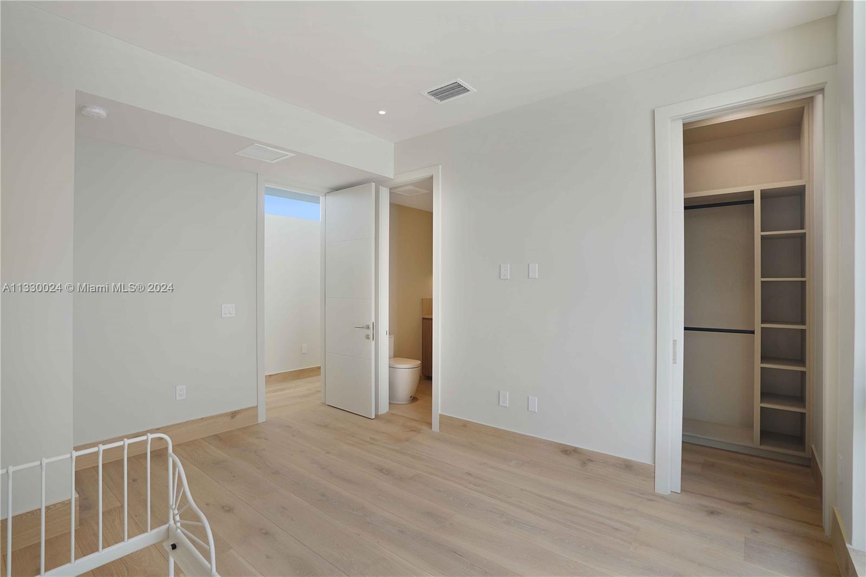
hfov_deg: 96.7
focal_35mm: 16
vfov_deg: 73.7
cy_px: 288
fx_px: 385
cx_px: 433
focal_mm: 16
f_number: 4.5
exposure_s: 1/160
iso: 125
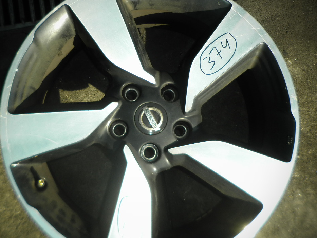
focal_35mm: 37
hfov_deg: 50.1
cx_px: 145
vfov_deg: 38.7
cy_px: 126
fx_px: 339
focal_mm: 4.9
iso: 64
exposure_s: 1/320
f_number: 3.2
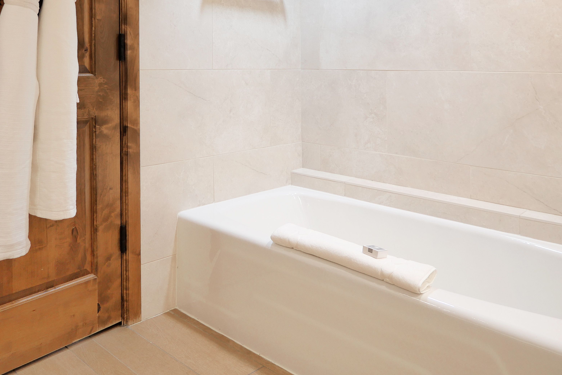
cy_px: 74
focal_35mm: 30
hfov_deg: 61.6
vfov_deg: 41.7
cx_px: 239
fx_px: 468
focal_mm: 9
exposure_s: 1/60
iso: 800
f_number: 1.7
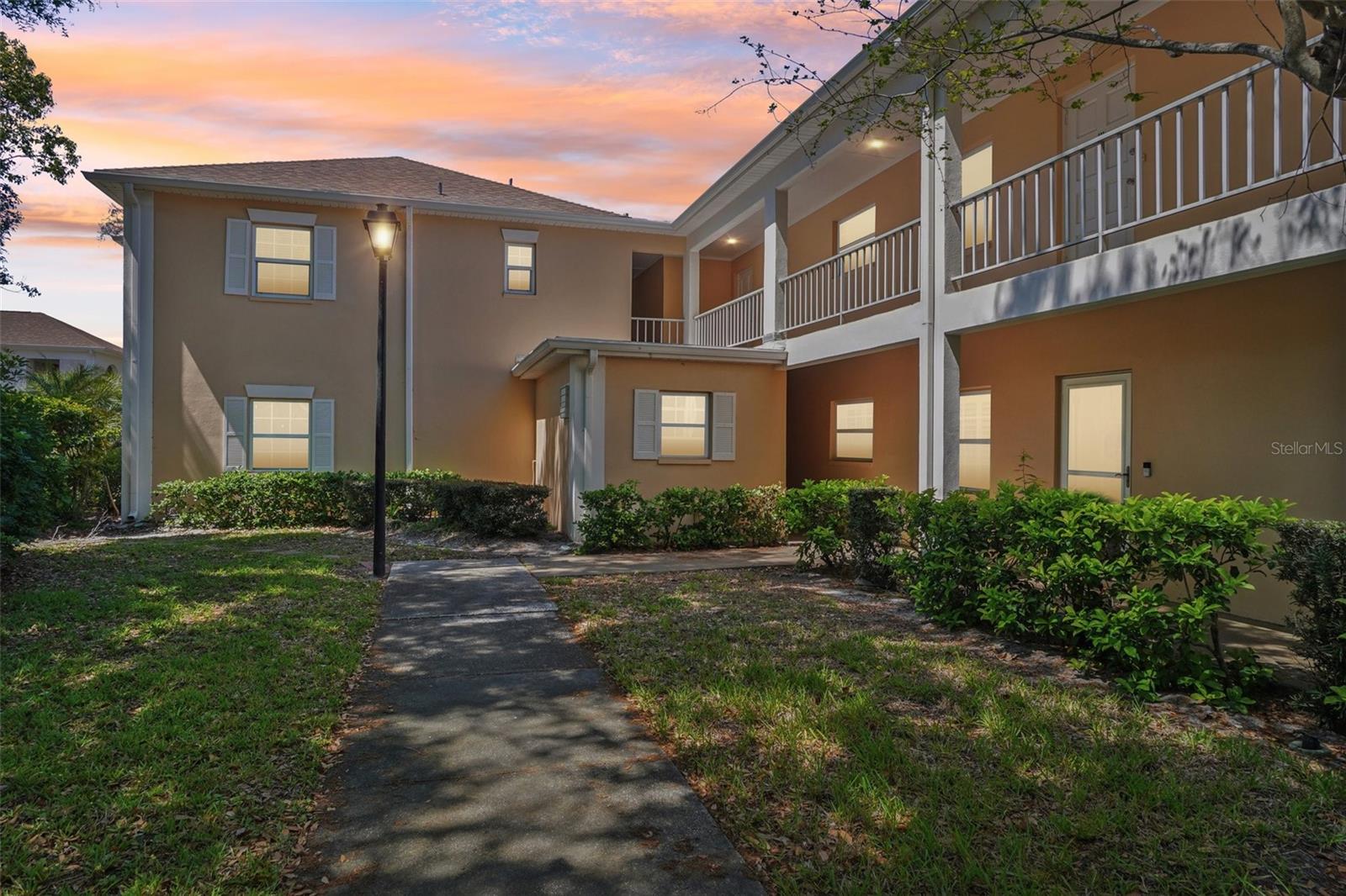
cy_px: 448
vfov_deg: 59.5
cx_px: 673
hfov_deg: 81.2
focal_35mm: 21
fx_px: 785
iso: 100
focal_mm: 14
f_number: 8
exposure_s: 1/60
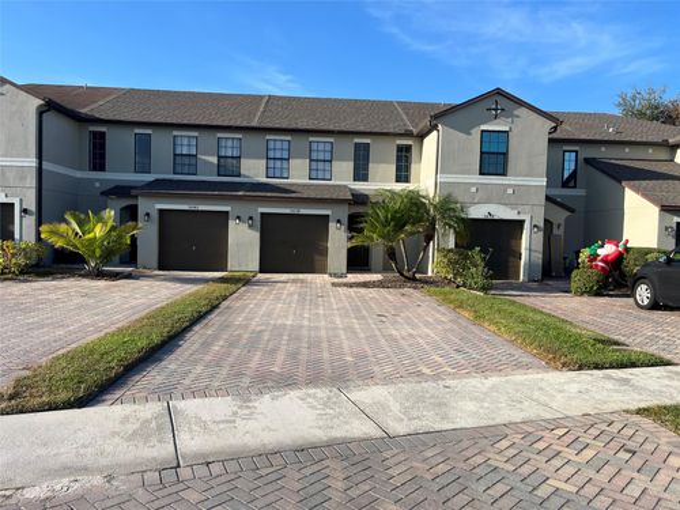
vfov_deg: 53.1
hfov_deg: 67.3
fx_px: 511
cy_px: 255
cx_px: 340
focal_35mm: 26
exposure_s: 1/2632
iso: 50
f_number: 1.6
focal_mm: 5.1
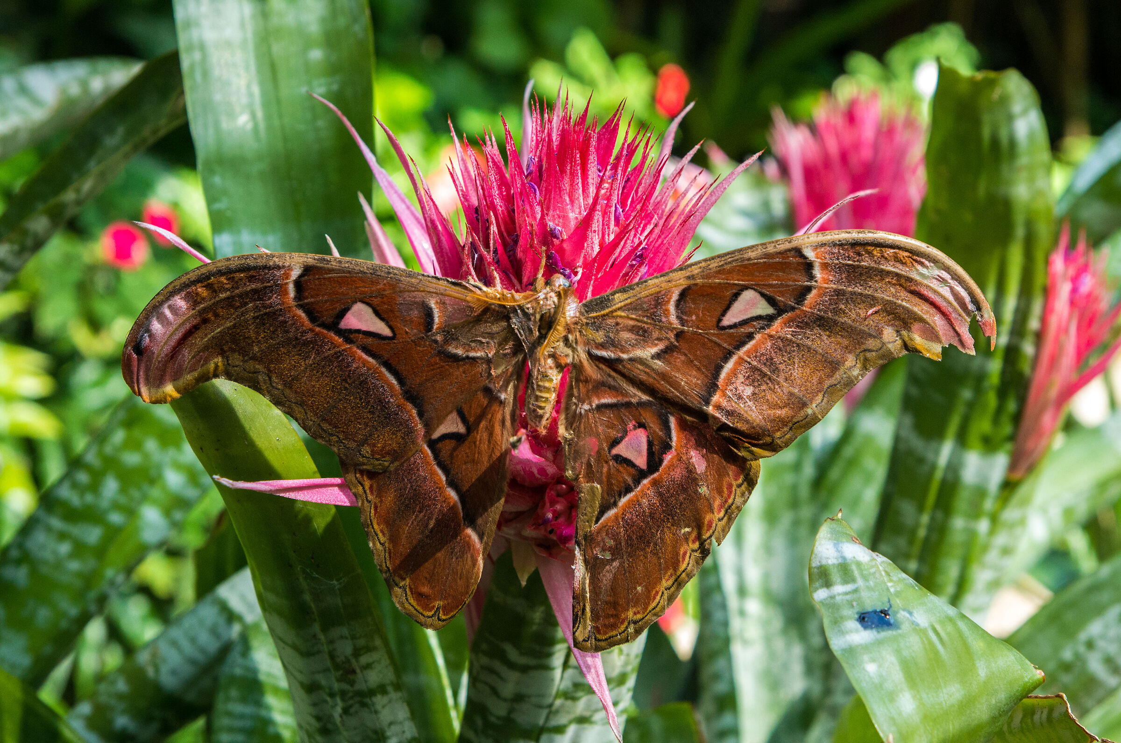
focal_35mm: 75
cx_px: 560
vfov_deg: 18.1
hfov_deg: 27.0
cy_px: 372
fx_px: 2331
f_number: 5.6
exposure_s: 1/250
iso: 800
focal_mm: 50
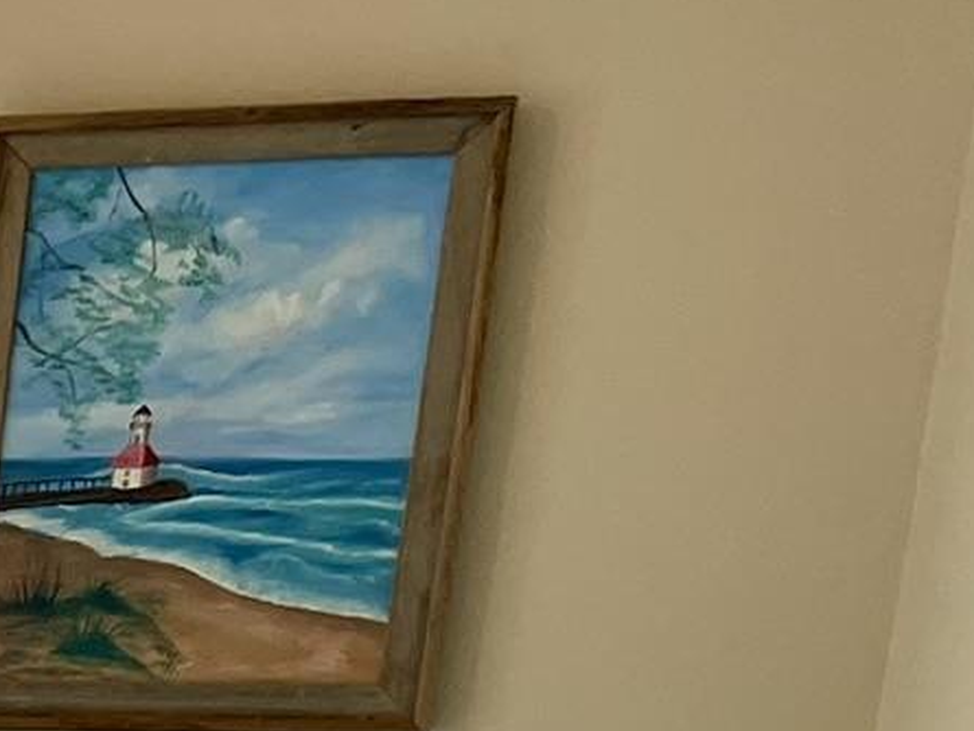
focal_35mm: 115
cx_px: -1202
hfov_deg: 13.5
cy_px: 1666
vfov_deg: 11.1
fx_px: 3237
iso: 125
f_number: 1.6
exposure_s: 1/120
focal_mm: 5.1
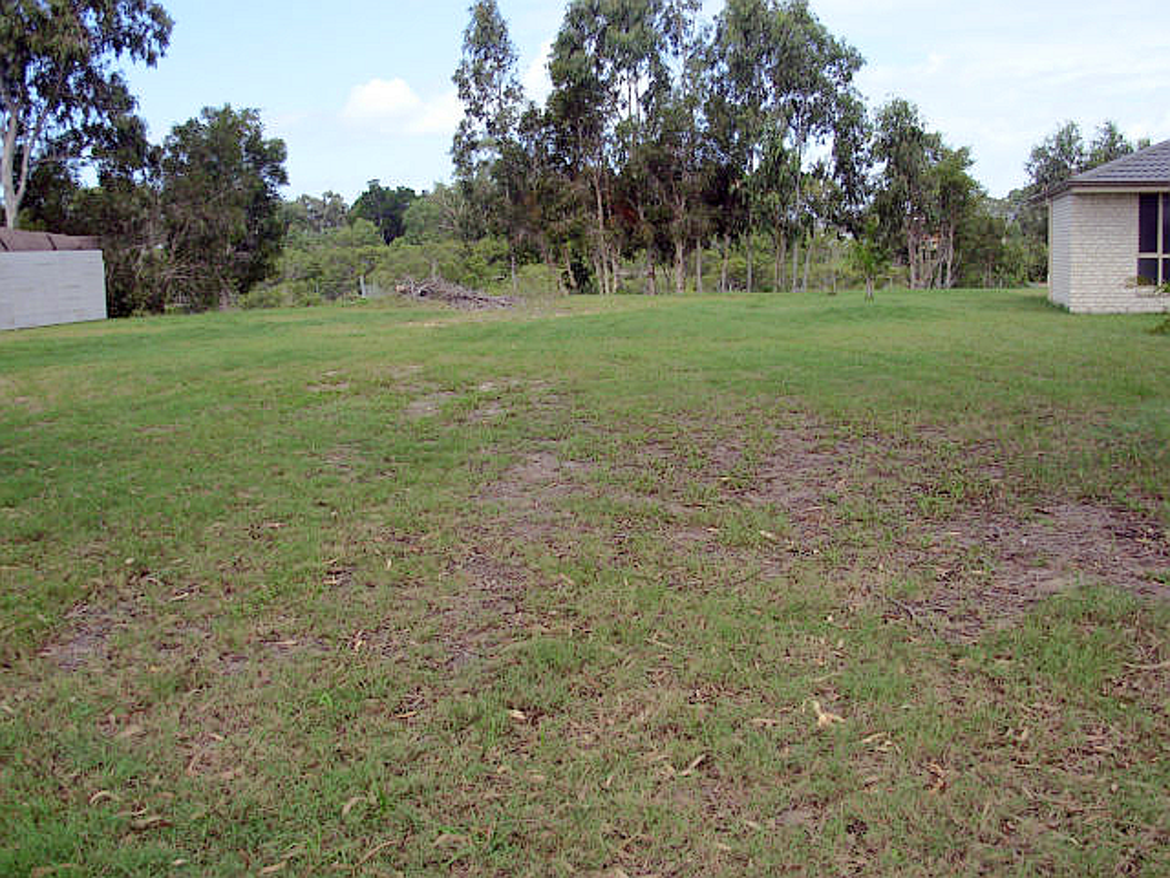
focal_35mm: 38
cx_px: 585
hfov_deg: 49.0
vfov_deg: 37.7
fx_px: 1284
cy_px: 439
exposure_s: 1/592
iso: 50
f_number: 2.9
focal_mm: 6.3
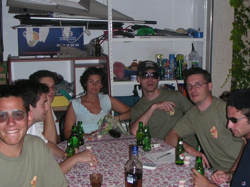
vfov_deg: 27.0
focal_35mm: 54
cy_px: 96
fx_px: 390
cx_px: 133
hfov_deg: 35.5
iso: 160
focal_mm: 6
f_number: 2.8
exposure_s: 1/45
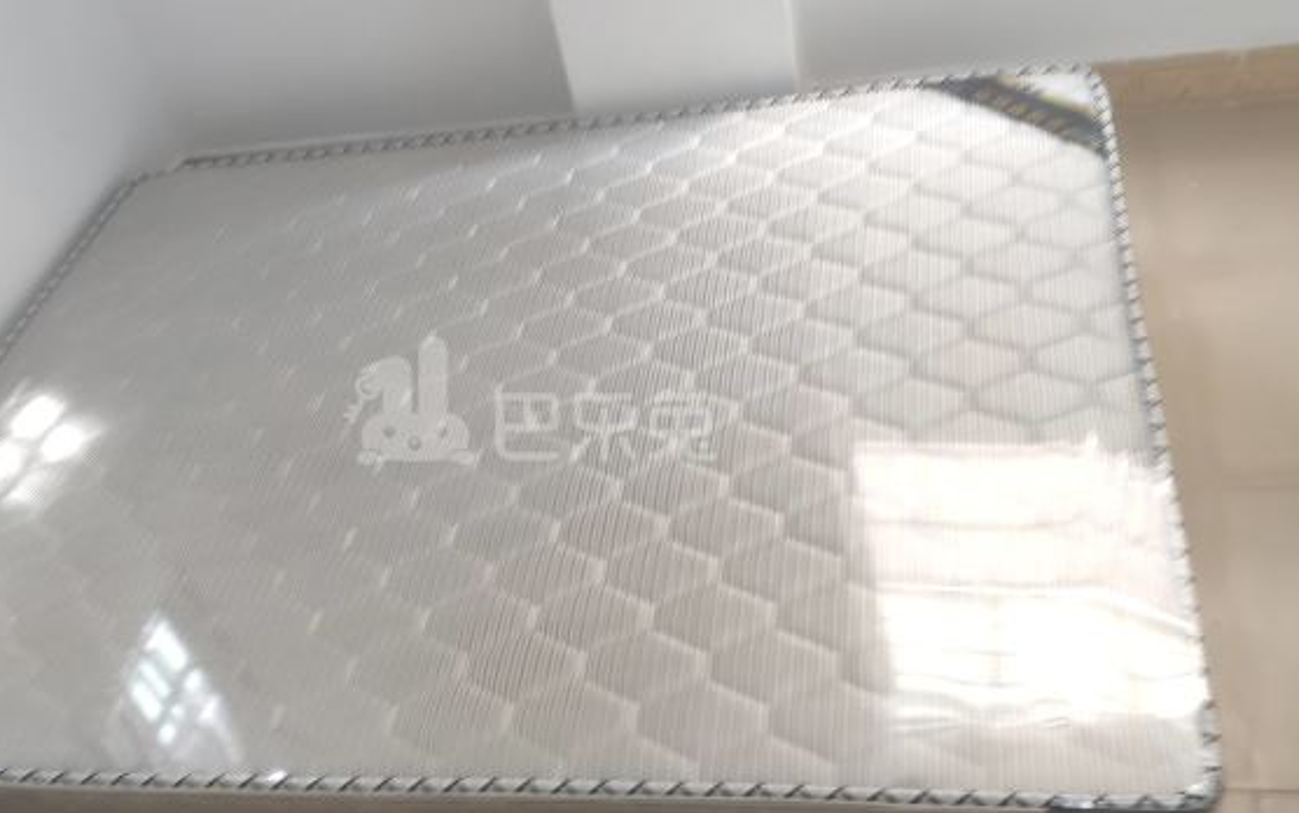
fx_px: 1133
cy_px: 402
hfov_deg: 59.2
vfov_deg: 39.5
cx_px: 530
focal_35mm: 32
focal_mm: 4.22
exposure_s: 1/50
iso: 365
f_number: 1.8
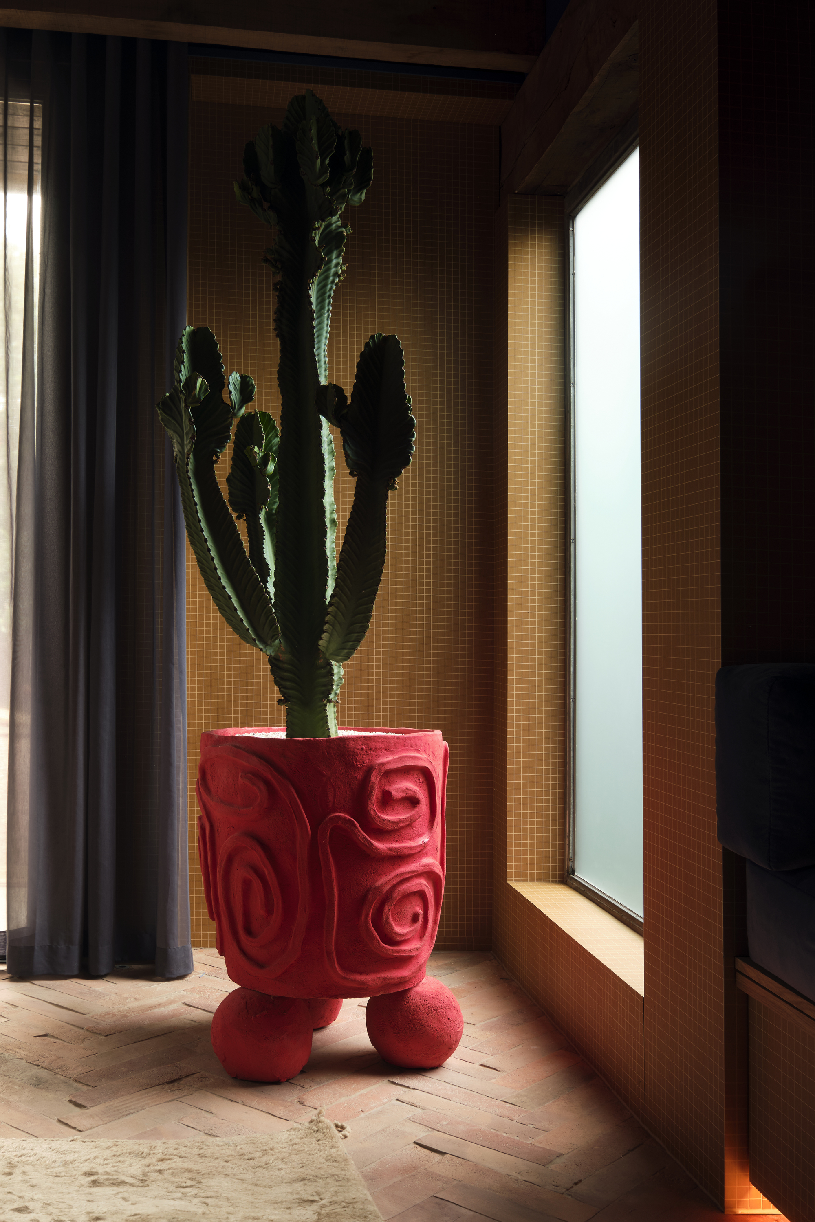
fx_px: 1222
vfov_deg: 53.1
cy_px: 611
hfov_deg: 36.9
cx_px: 408
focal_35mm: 36
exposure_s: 6.5
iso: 160
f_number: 9
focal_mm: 24
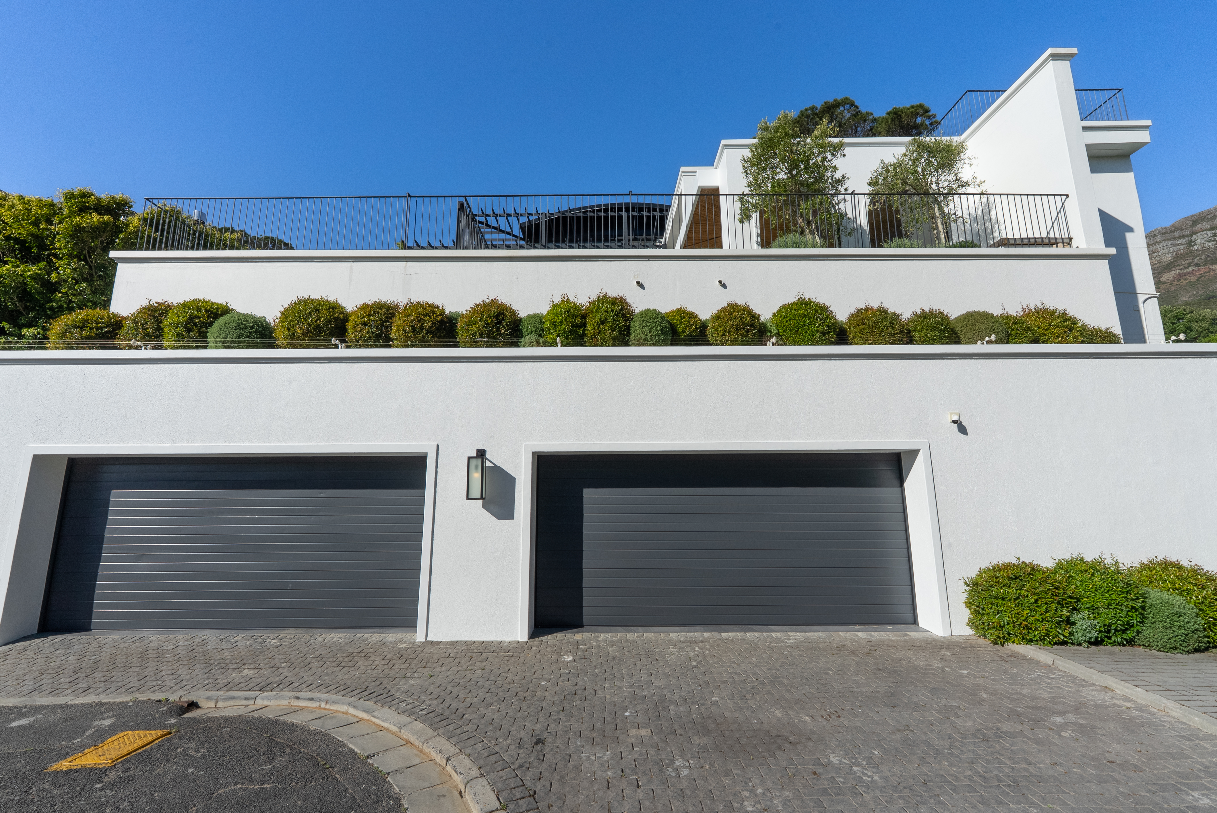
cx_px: 608
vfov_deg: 81.3
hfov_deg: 104.2
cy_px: 406
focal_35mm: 14
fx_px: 474
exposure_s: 1/400
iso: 320
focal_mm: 14
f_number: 16
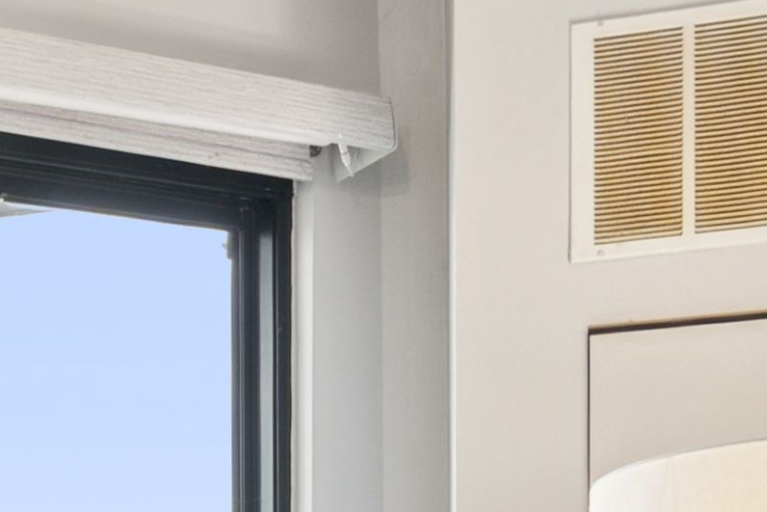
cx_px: -733
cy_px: 984
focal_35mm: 114
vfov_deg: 11.0
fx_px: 2429
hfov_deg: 14.9
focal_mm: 15
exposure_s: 1/60
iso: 200
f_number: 8
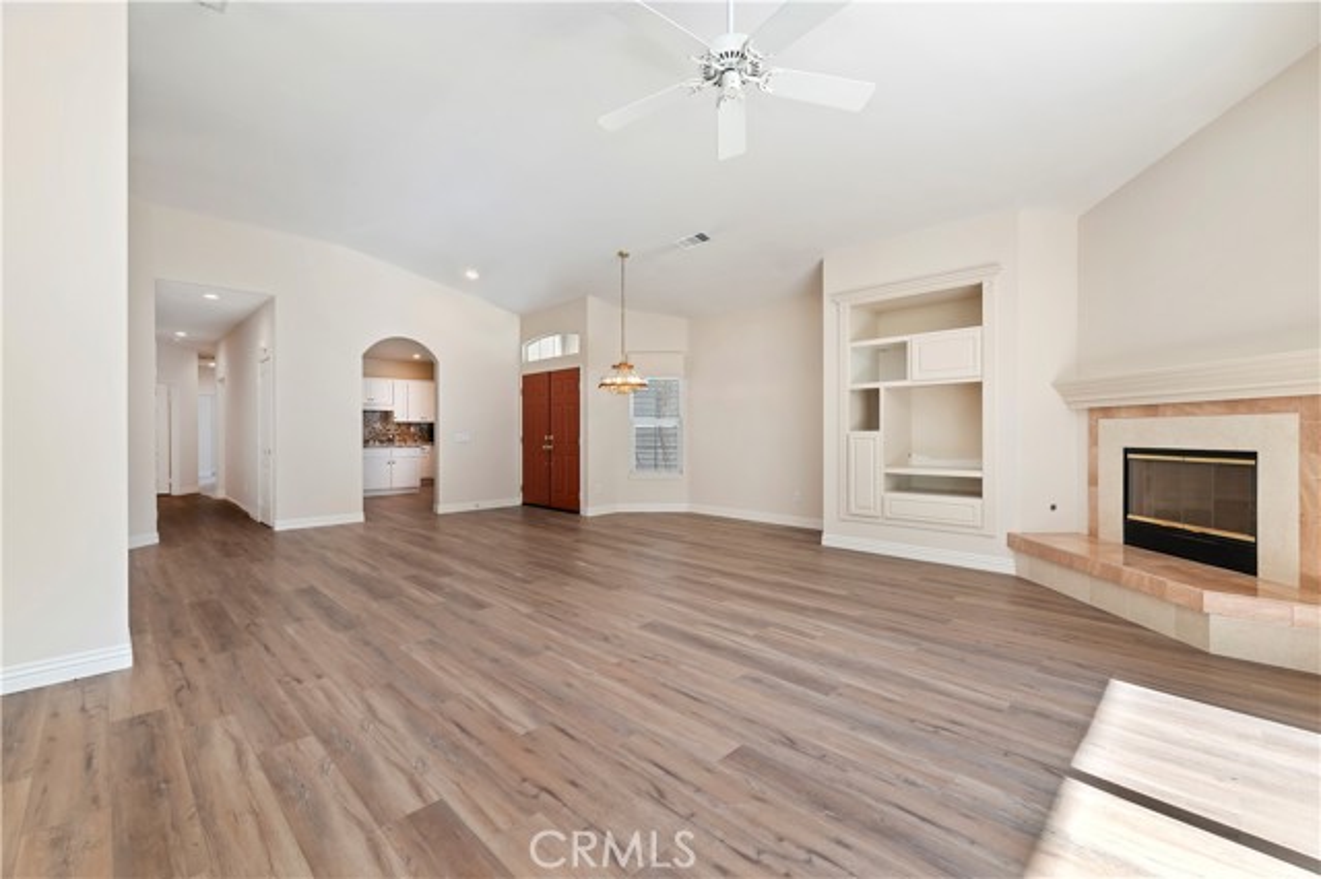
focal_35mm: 14
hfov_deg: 104.3
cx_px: 660
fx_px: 513
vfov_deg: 81.1
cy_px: 440
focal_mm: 14
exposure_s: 1/13
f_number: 10
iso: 500
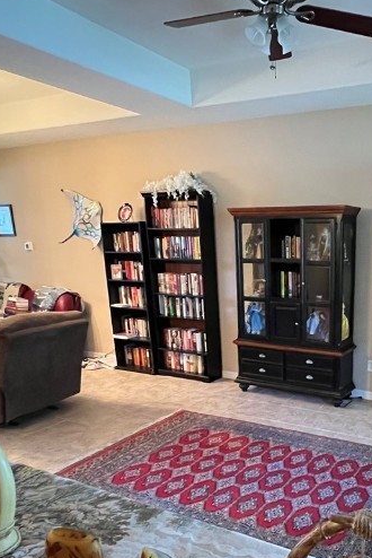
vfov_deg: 64.1
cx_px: 315
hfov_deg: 43.5
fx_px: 433
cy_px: 363
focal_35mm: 28
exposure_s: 1/40
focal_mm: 1.57
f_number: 1.8
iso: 1000
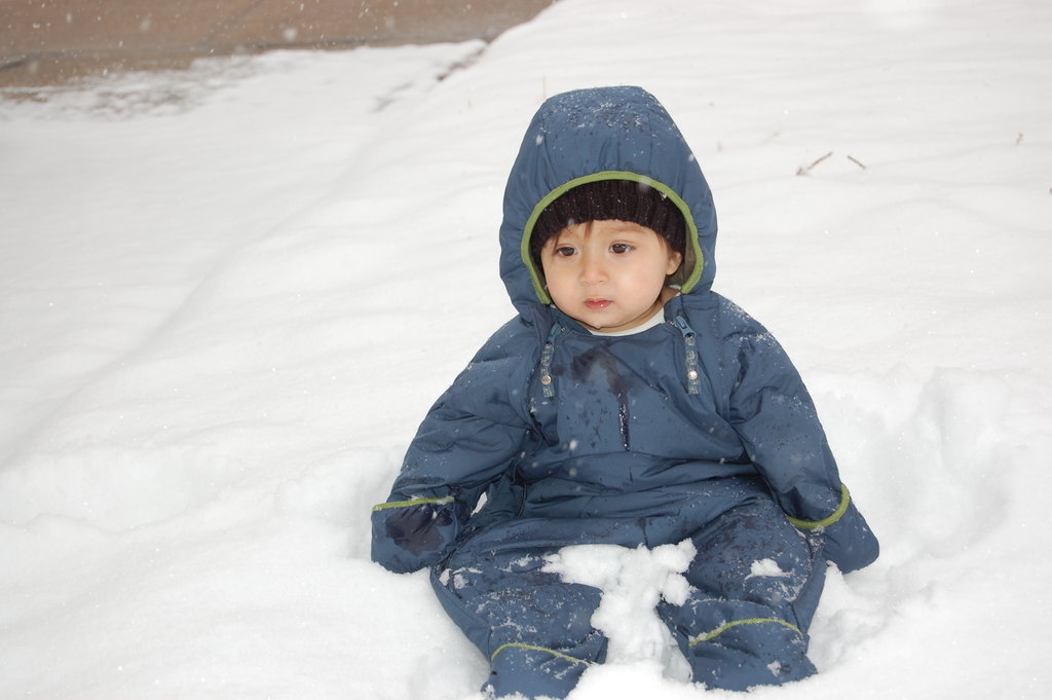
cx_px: 526
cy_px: 350
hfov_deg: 24.6
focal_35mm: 82
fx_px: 2409
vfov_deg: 16.5
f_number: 5.6
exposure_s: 1/320
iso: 400
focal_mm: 55
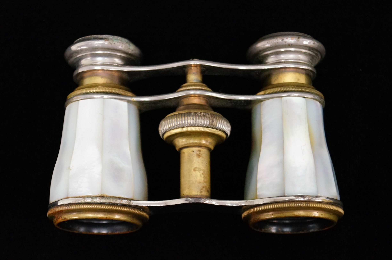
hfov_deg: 24.7
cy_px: 130
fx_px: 897
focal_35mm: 82
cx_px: 196
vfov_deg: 16.5
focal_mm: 55
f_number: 5.6
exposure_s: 1/60
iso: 3200
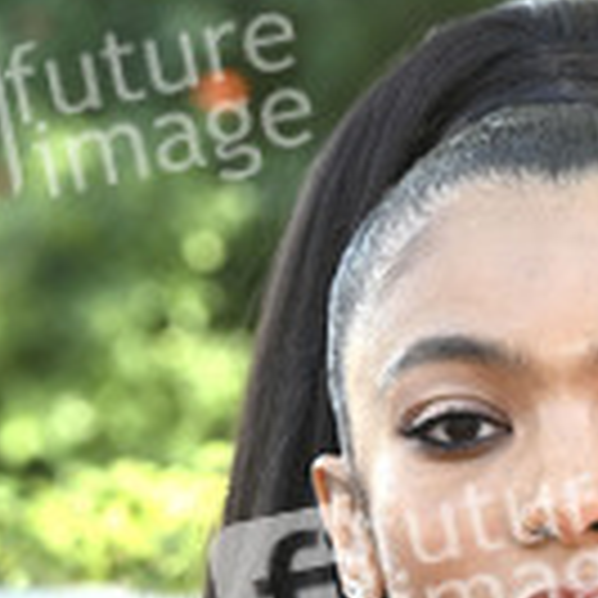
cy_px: 796
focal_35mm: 344
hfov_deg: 5.1
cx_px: 571
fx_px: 6723
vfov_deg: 5.1
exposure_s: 1/320
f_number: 5.6
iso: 640
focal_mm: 90
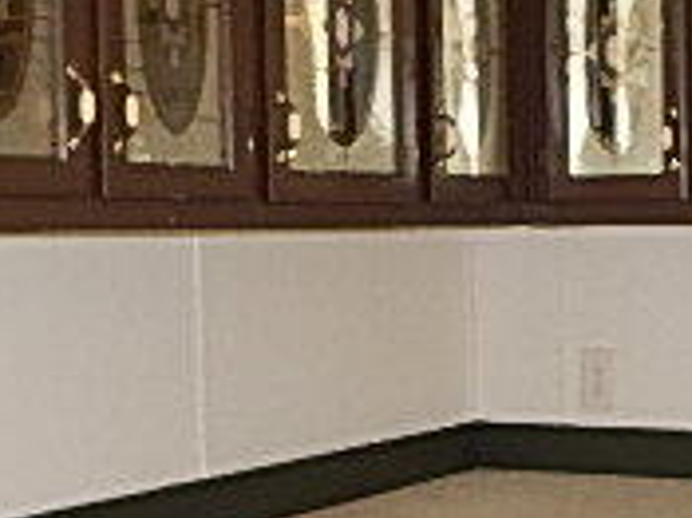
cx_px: 680
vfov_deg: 17.5
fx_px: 1678
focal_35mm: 84
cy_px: 312
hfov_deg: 22.5
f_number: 3
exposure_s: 1/30
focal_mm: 4
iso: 200
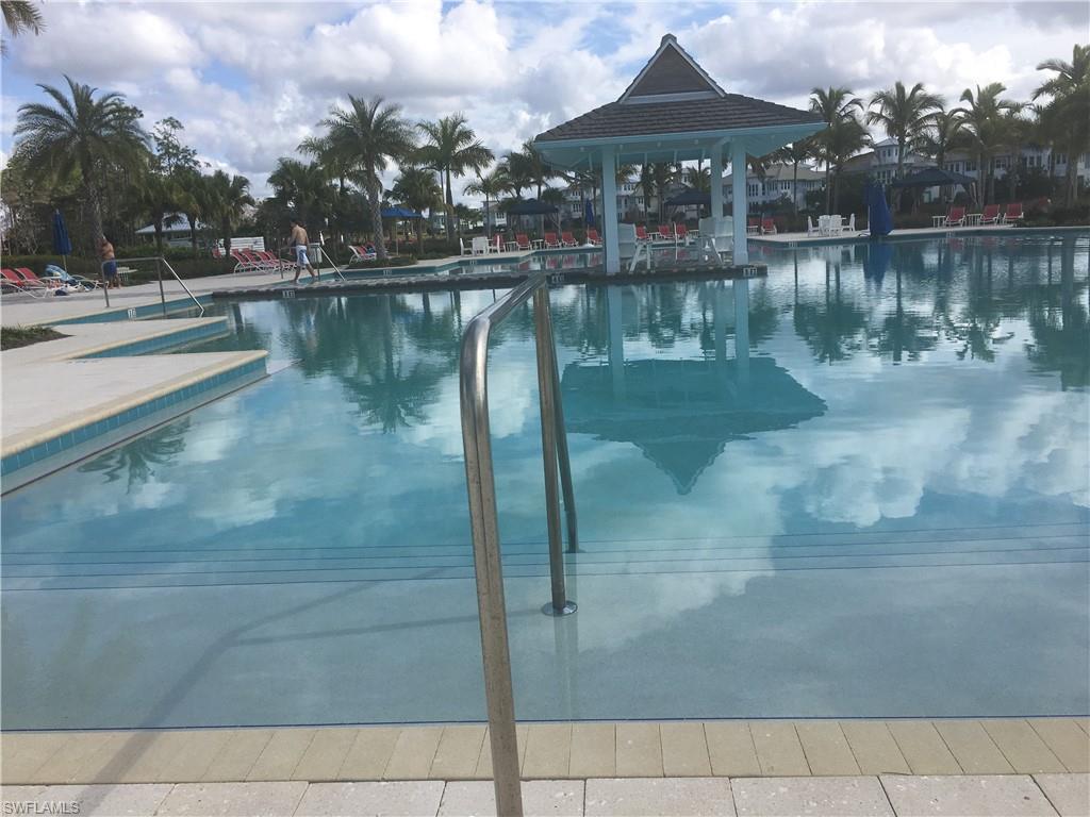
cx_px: 545
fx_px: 913
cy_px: 408
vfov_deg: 48.2
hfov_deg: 61.7
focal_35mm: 29
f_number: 2.2
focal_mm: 4.15
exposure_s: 1/2262
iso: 25
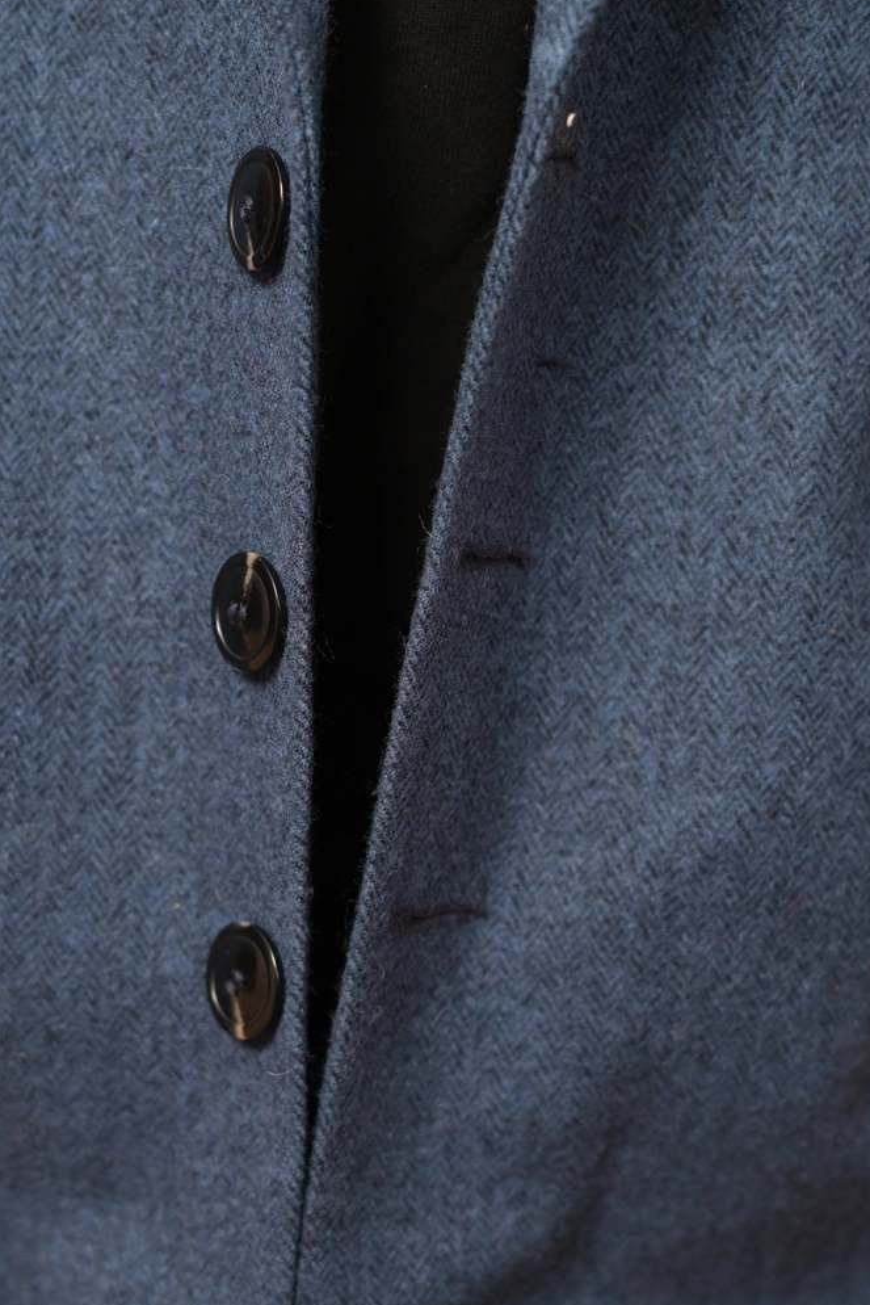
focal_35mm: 83
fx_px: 3007
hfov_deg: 16.4
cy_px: 717
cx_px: 280
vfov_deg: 24.5
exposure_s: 1/1000
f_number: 2.2
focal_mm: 50
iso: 250
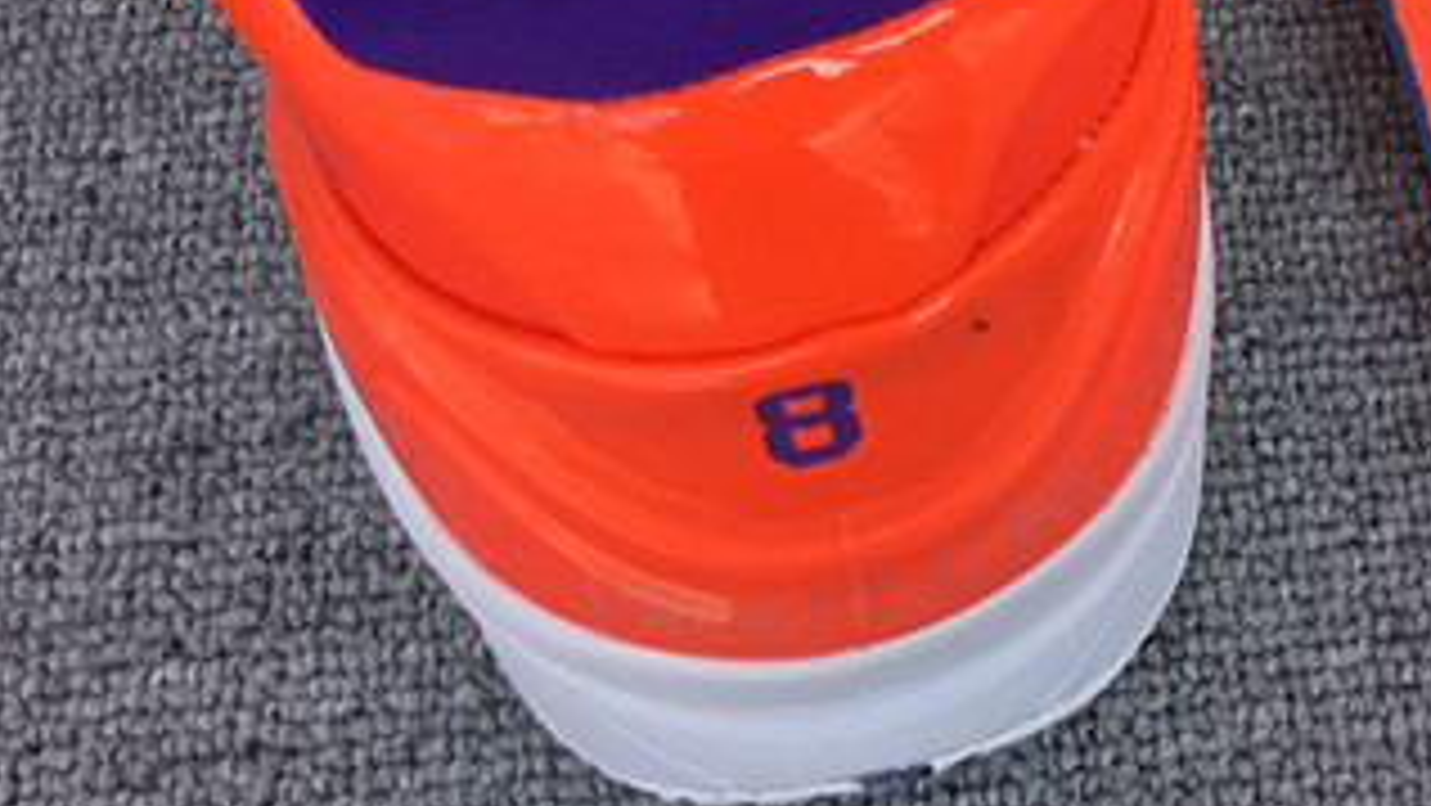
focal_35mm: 85
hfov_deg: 24.1
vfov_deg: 13.5
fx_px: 3226
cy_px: -369
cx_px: 1386
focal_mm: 3.3
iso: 25
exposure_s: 1/249
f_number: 2.4
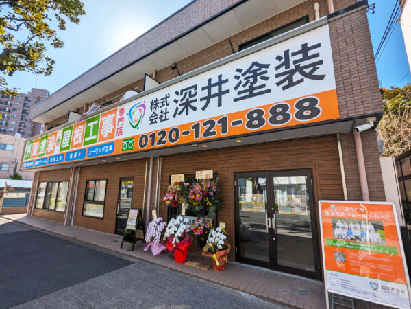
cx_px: 206
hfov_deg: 94.5
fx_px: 190
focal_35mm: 16
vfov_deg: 78.1
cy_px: 154
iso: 45
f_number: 2.2
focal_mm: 2.22
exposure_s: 1/2439
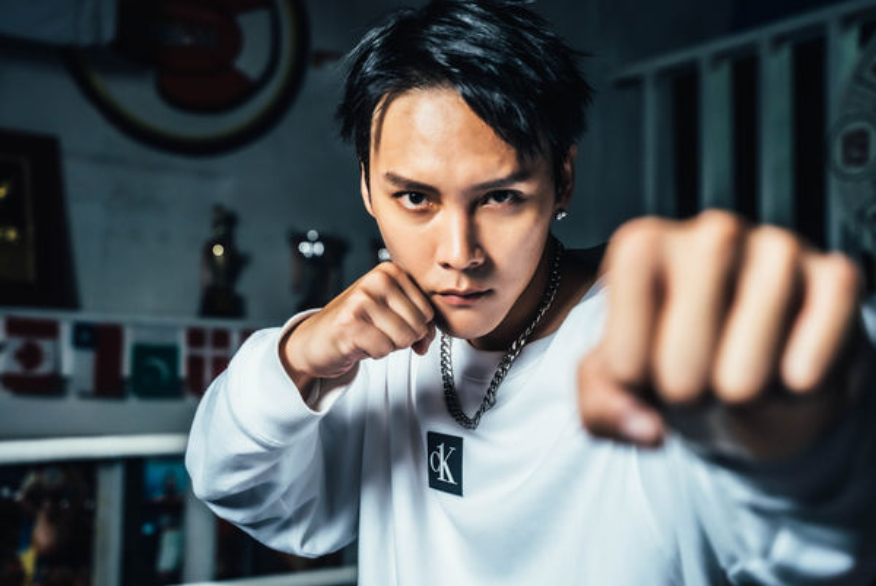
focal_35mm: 50
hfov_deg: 39.6
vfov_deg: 27.0
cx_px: 438
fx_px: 1218
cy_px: 293
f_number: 4
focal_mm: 50
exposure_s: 1/125
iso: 1000
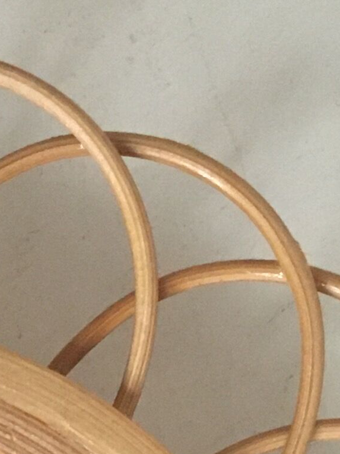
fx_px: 2004
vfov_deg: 11.7
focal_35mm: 153
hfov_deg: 9.4
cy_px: 891
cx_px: -211
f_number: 2.2
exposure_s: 1/33
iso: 200
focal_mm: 4.15
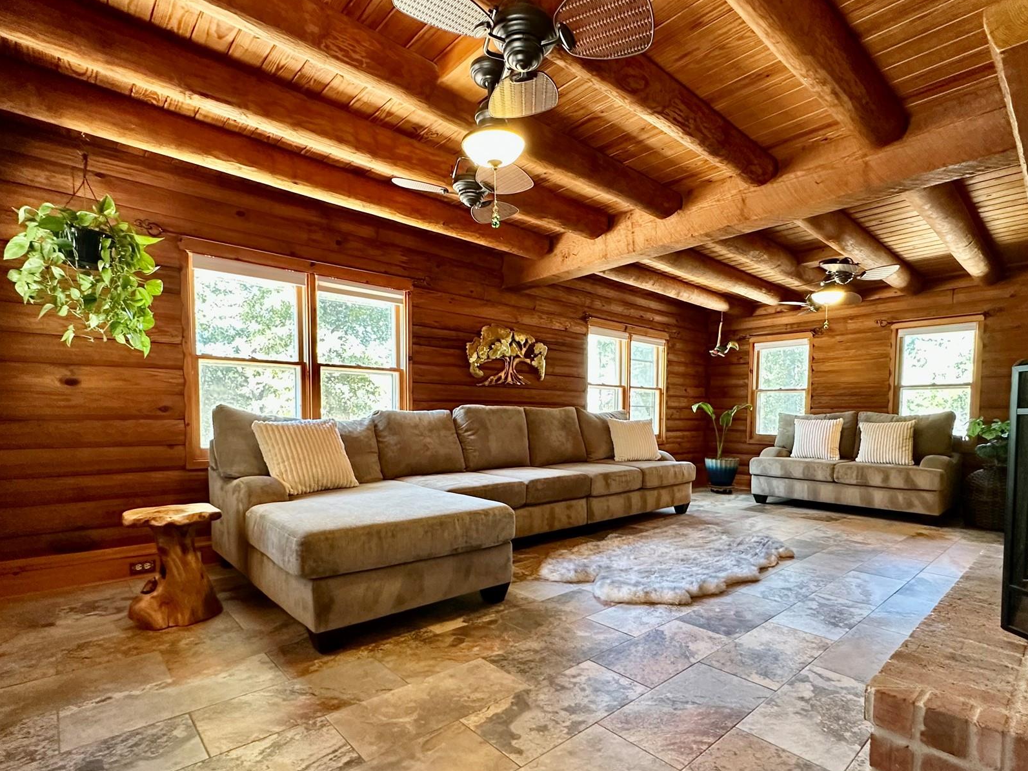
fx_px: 535
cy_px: 446
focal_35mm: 18
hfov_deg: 87.6
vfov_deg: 71.1
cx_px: 546
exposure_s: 1/60
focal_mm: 2.22
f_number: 2.2
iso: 500
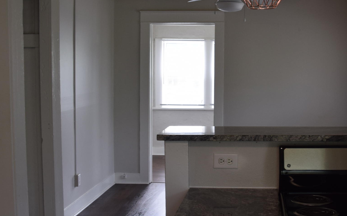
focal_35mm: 60
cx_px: 241
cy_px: 104
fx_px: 567
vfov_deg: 21.6
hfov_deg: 33.6
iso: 400
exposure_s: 1/125
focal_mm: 20
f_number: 5.6
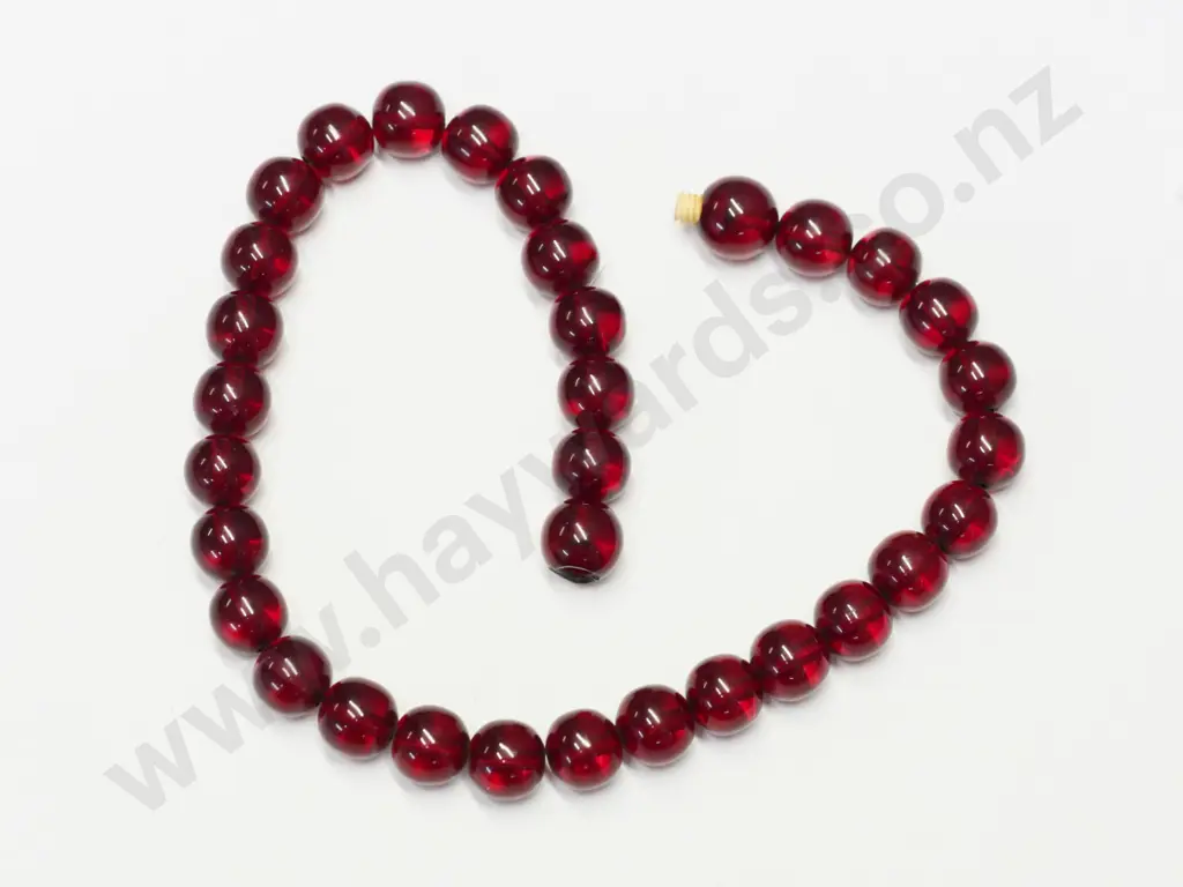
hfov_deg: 16.4
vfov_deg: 12.3
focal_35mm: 120
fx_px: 4101
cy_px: 444
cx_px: 592
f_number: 5
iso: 1600
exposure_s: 1/125
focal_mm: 60
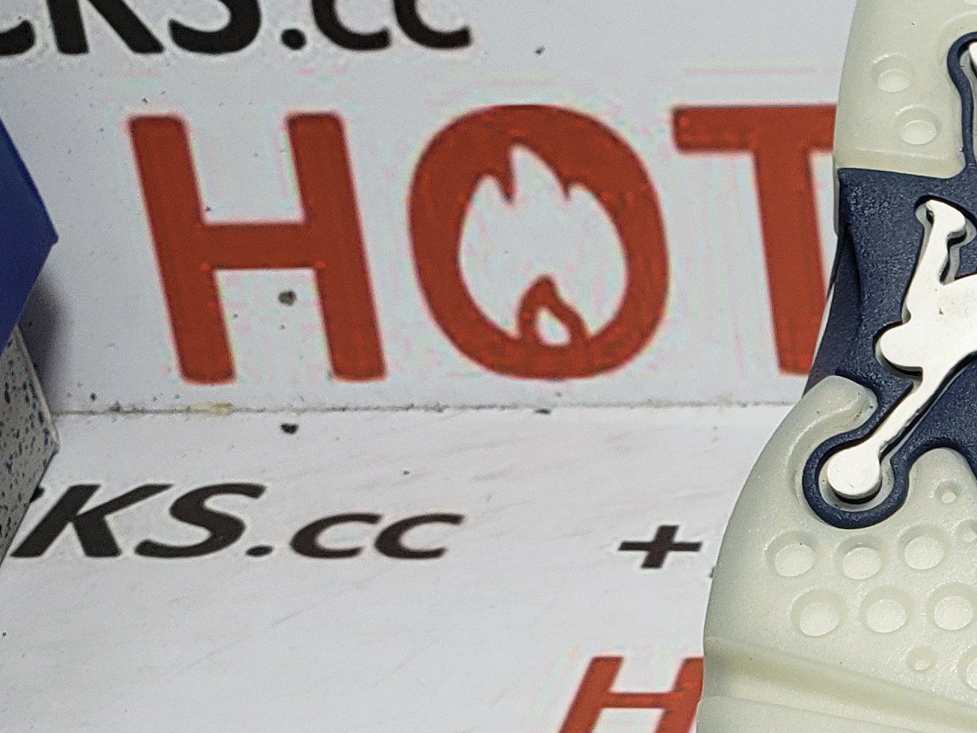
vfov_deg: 18.0
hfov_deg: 21.4
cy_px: 608
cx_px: 1340
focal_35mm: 81
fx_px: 2287
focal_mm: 4.3
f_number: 2.4
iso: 50
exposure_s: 1/184
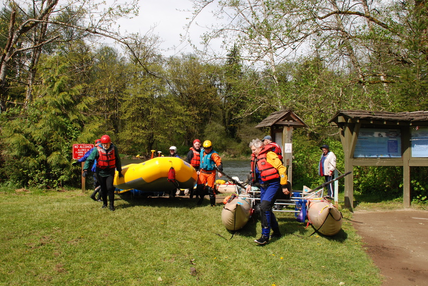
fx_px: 393
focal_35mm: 33
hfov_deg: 57.2
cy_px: 143
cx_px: 214
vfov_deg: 40.0
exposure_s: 1/250
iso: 200
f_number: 9
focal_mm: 22
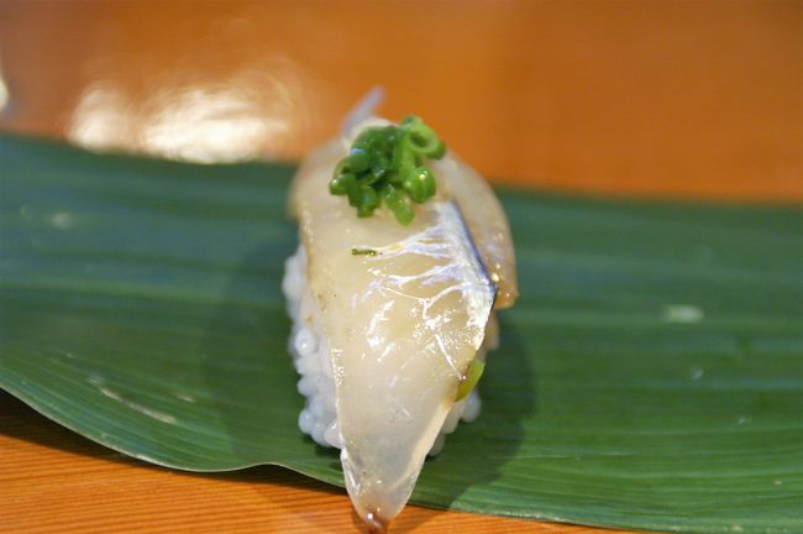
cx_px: 402
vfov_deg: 4.6
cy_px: 267
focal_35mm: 300
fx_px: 6685
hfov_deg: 6.9
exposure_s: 1/30
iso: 800
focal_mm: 200
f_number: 6.3
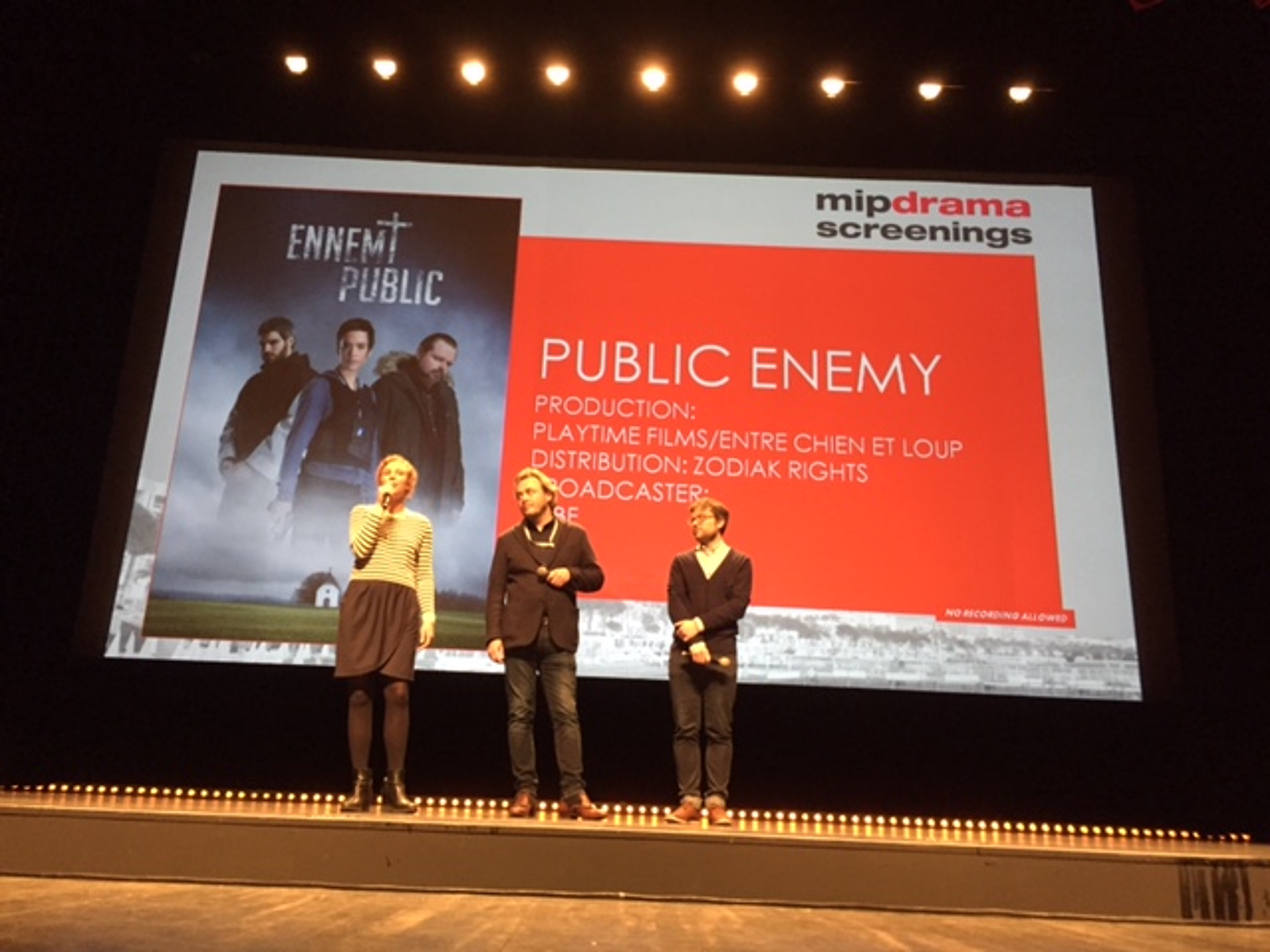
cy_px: 476
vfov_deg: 48.2
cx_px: 635
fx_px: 1064
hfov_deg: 61.7
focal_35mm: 29
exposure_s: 1/20
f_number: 2.2
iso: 250
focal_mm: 4.15
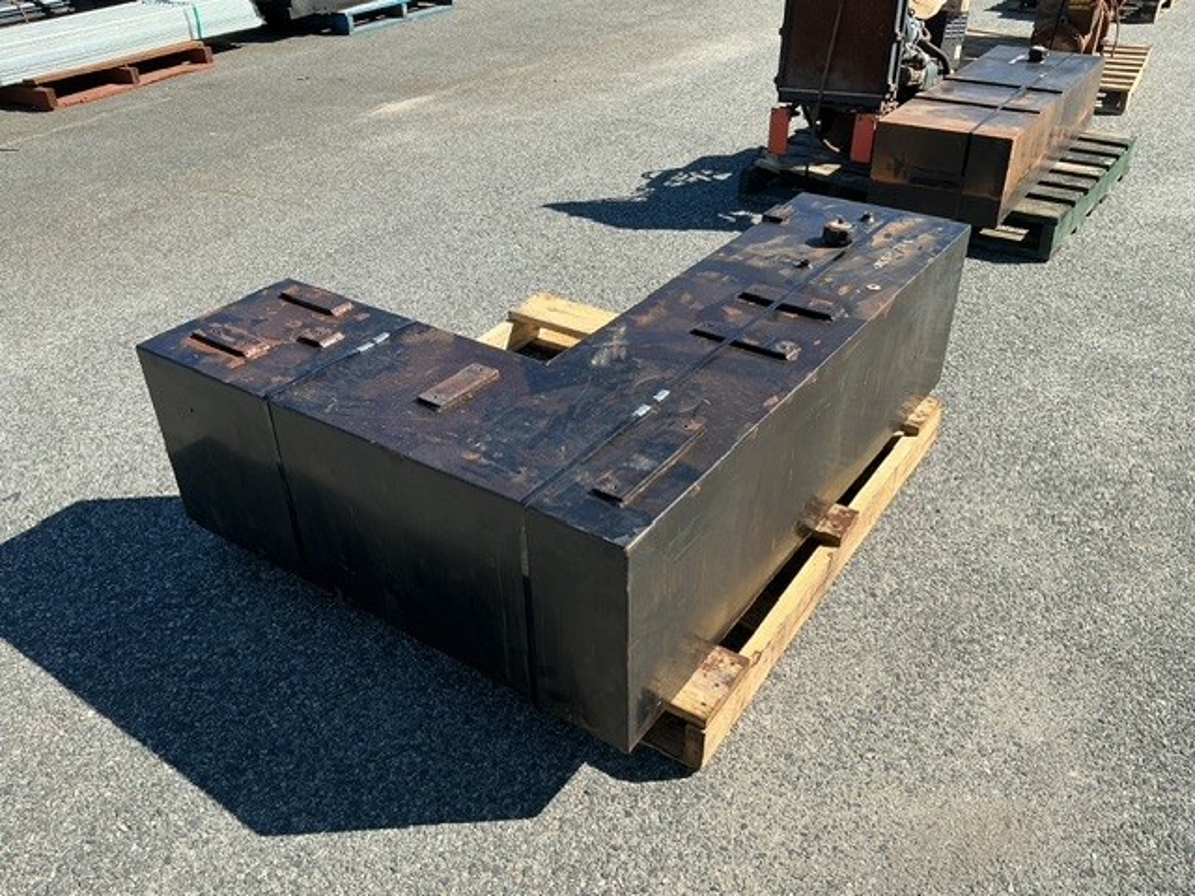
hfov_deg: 61.7
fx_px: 1001
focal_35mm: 29
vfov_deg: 48.2
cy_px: 448
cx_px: 598
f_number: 1.8
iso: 25
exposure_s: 1/1168
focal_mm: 3
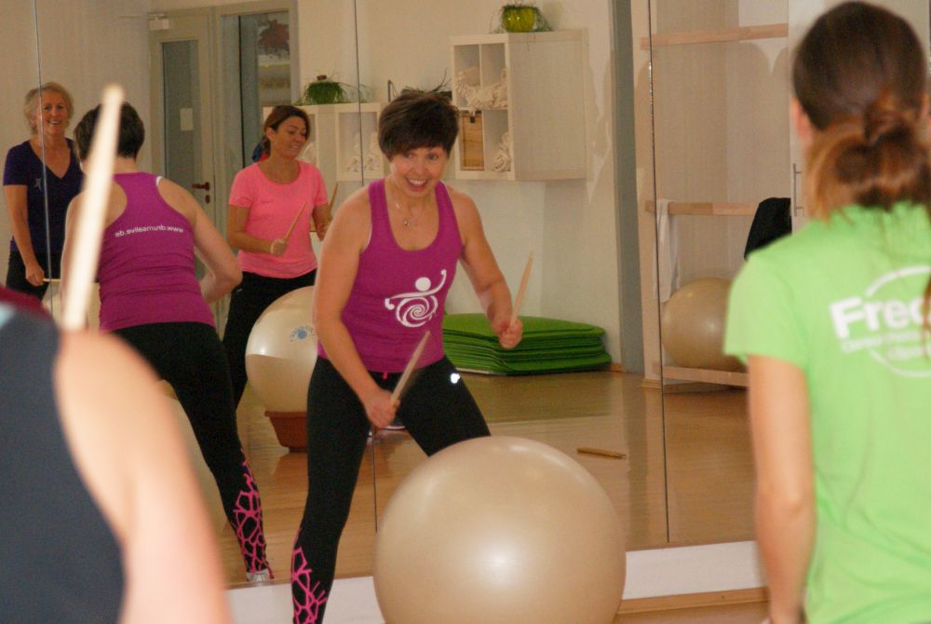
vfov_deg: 12.2
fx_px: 2914
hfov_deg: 18.2
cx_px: 466
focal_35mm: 112
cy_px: 312
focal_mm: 75
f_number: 5.6
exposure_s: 1/125
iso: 400
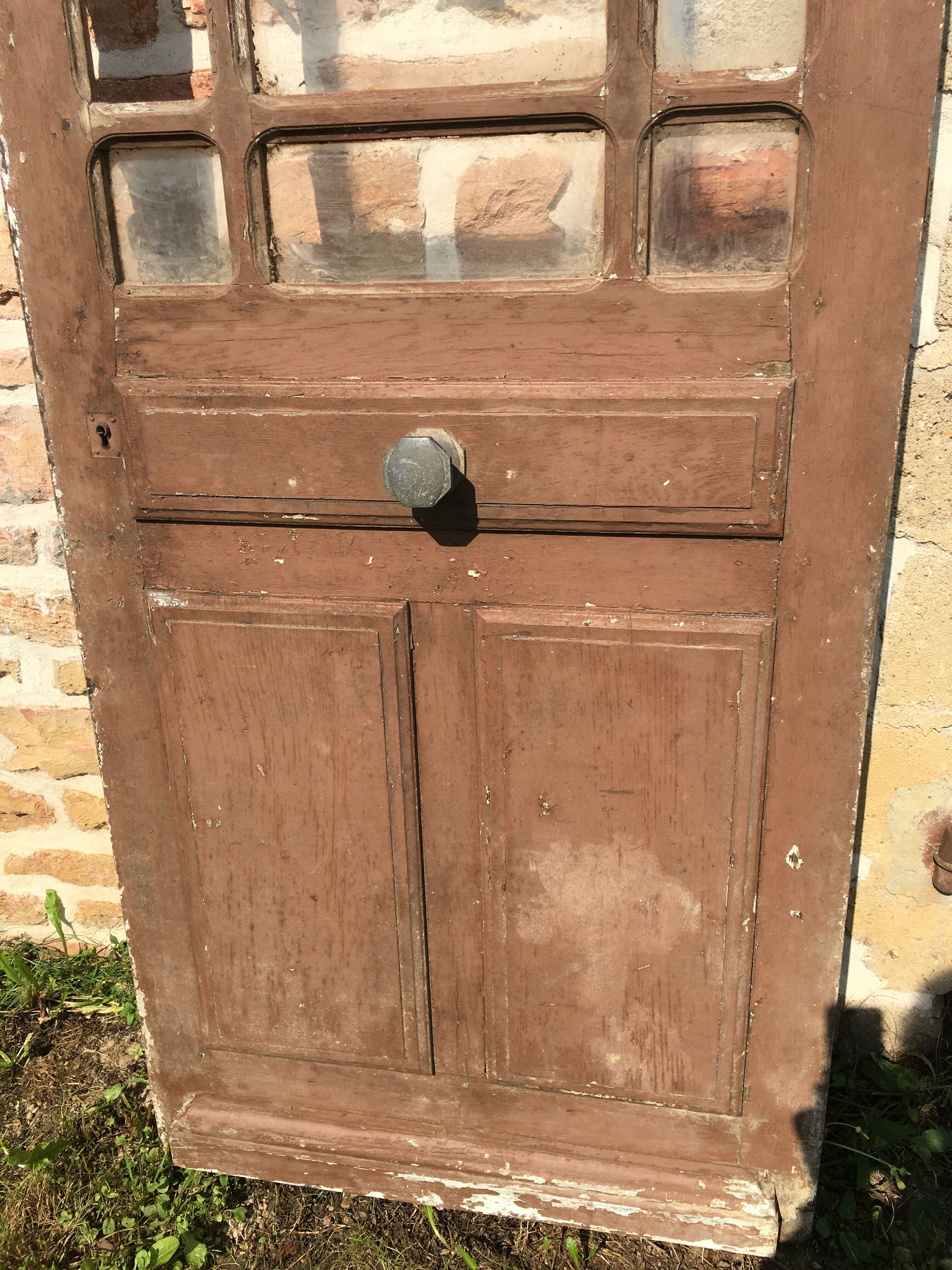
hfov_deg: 48.2
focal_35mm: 29
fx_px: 1063
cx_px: 476
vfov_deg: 61.7
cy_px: 635
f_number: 2.2
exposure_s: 1/1923
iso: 25
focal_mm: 4.15
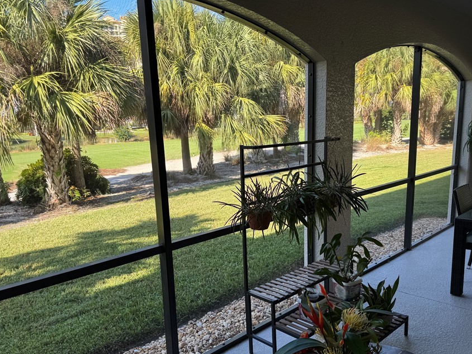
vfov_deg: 48.1
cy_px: 203
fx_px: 396
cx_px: 232
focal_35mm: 29
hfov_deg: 61.6
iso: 80
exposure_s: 1/477
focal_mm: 6.76
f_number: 1.78
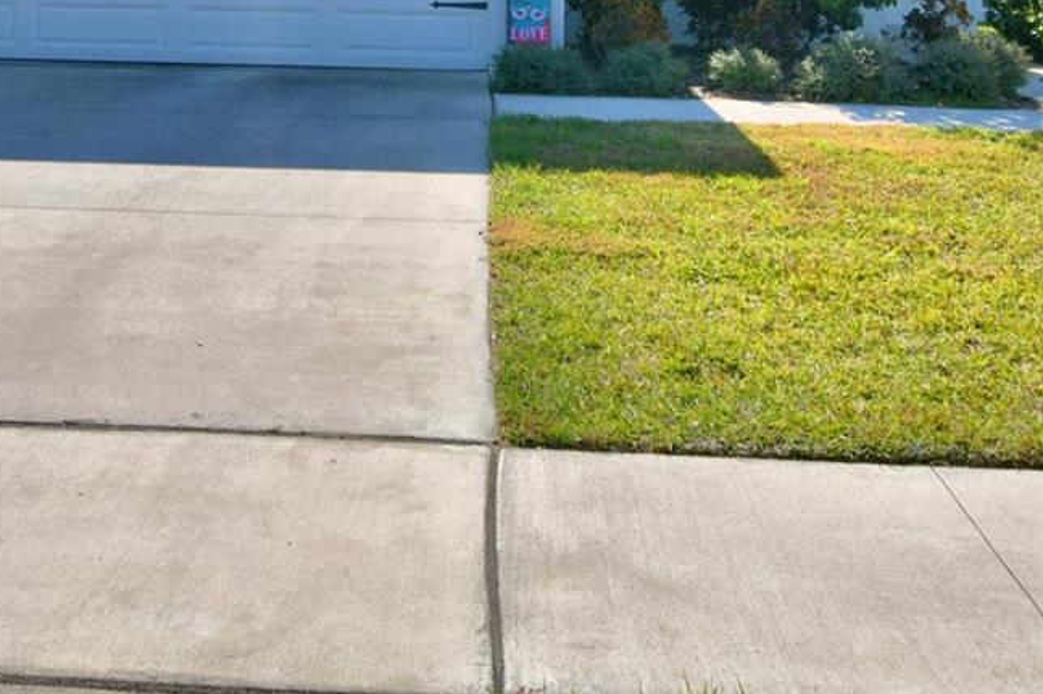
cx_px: 389
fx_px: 1361
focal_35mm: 47
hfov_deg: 41.6
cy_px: -97
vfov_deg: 26.1
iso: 100
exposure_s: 1/2000
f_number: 4.8
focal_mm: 13
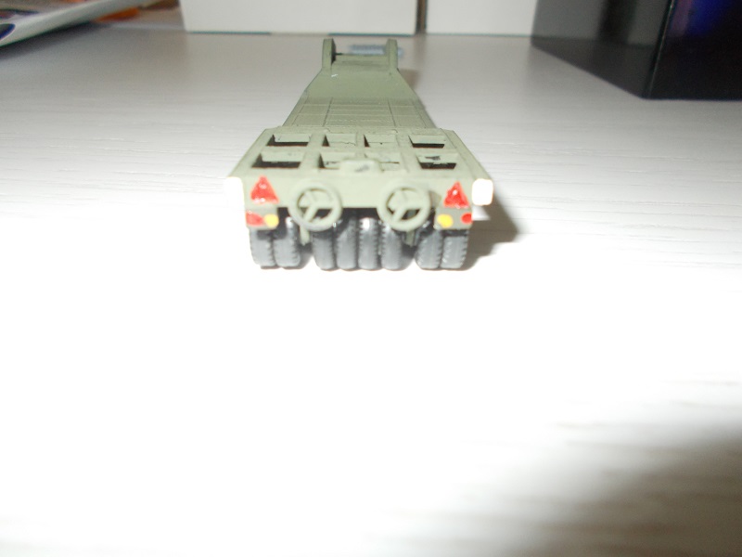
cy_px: 278
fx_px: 557
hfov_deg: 67.3
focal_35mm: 26
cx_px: 371
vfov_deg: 53.1
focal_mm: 4.6
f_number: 3.2
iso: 200
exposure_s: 1/25
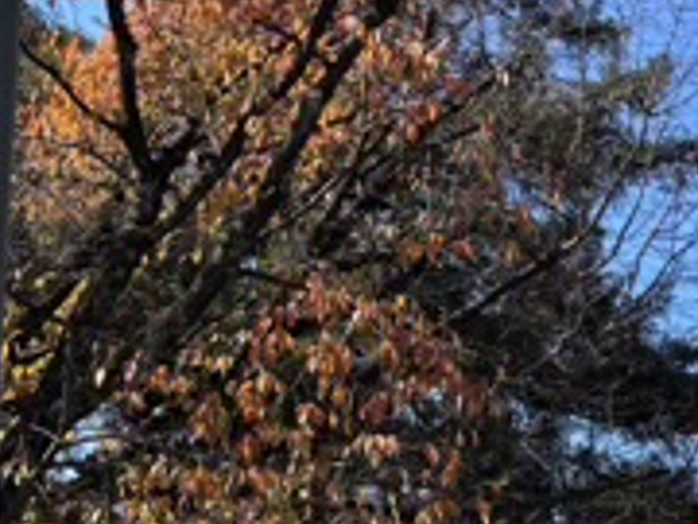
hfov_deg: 16.9
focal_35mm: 101
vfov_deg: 13.6
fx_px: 2037
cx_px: 1159
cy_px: 821
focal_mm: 5.96
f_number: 1.6
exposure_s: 1/1667
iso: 50
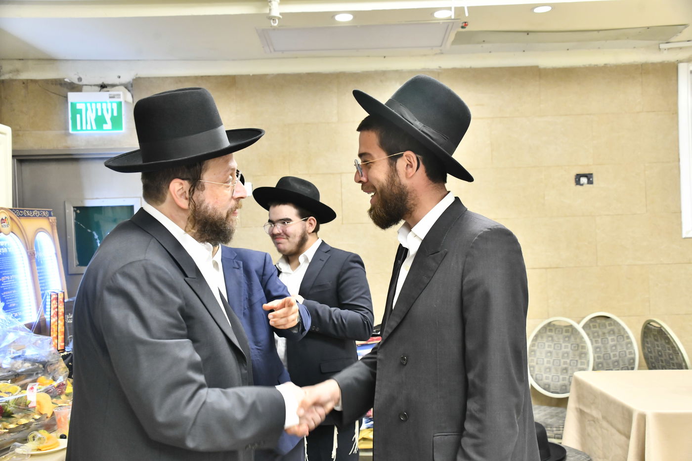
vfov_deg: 35.0
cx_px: 346
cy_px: 230
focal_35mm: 38
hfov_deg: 50.7
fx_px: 730
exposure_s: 1/200
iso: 2500
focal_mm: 38
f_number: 5.6
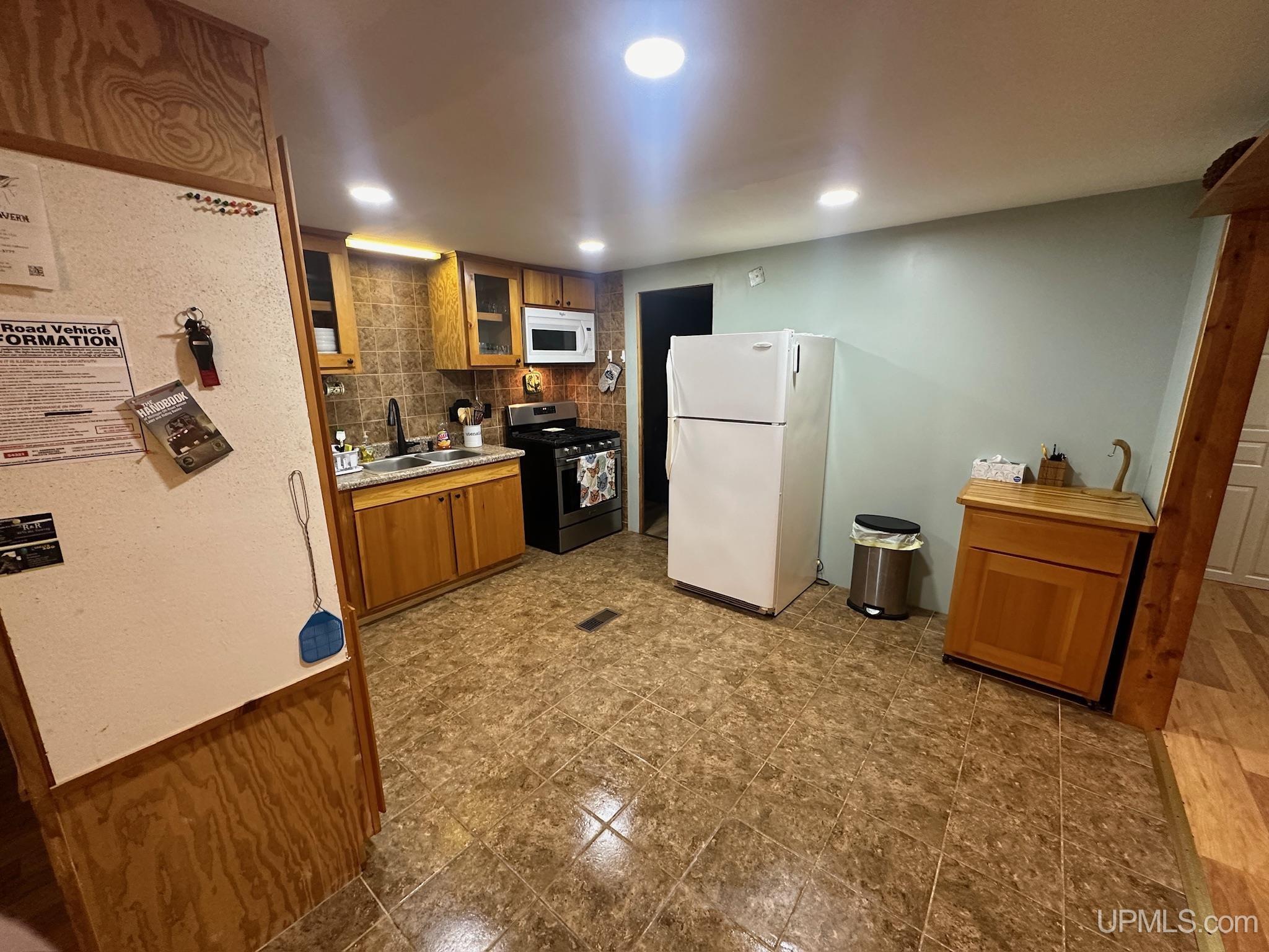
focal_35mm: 14
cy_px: 476
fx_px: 513
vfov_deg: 85.7
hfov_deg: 102.1
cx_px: 634
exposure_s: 1/60
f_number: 2.2
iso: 320
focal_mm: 2.22
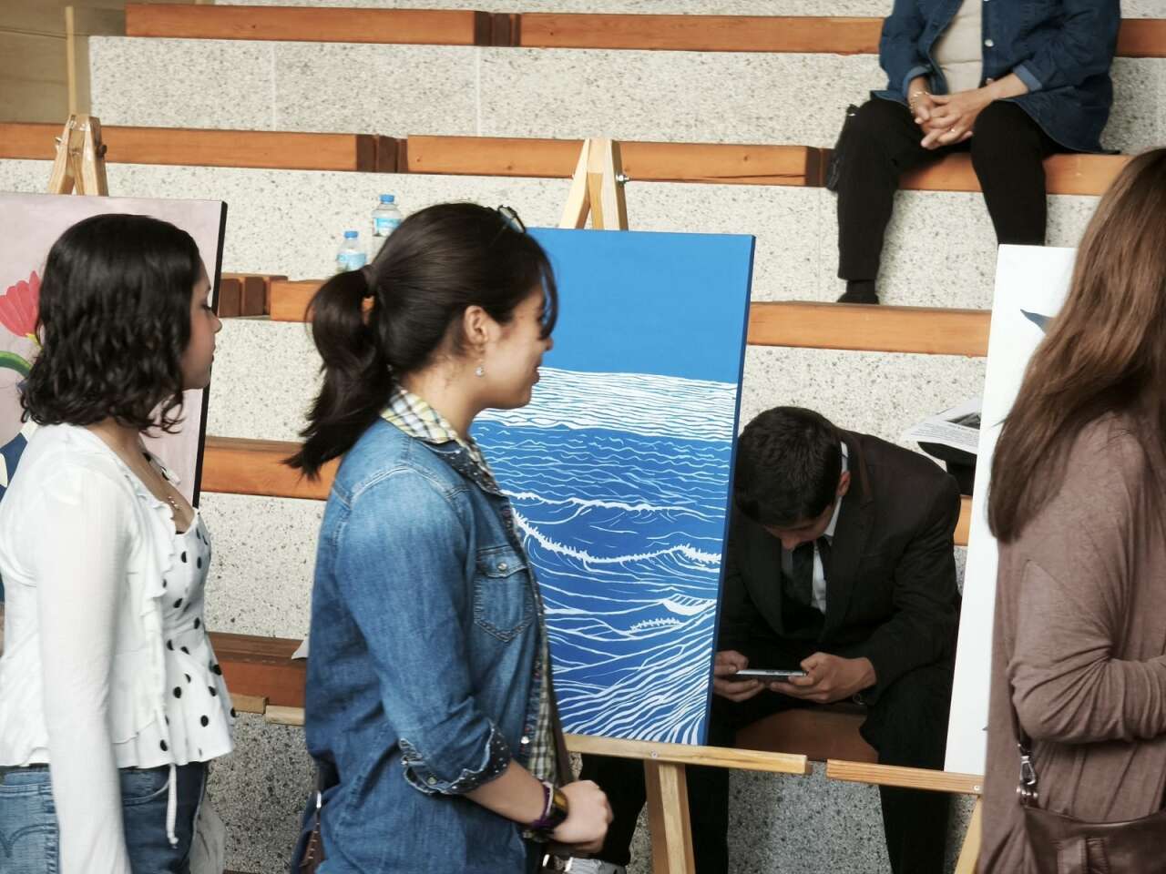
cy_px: 437
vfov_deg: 12.9
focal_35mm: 115
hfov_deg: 17.1
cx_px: 583
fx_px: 3874
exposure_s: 1/100
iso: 640
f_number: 3
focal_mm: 17.27
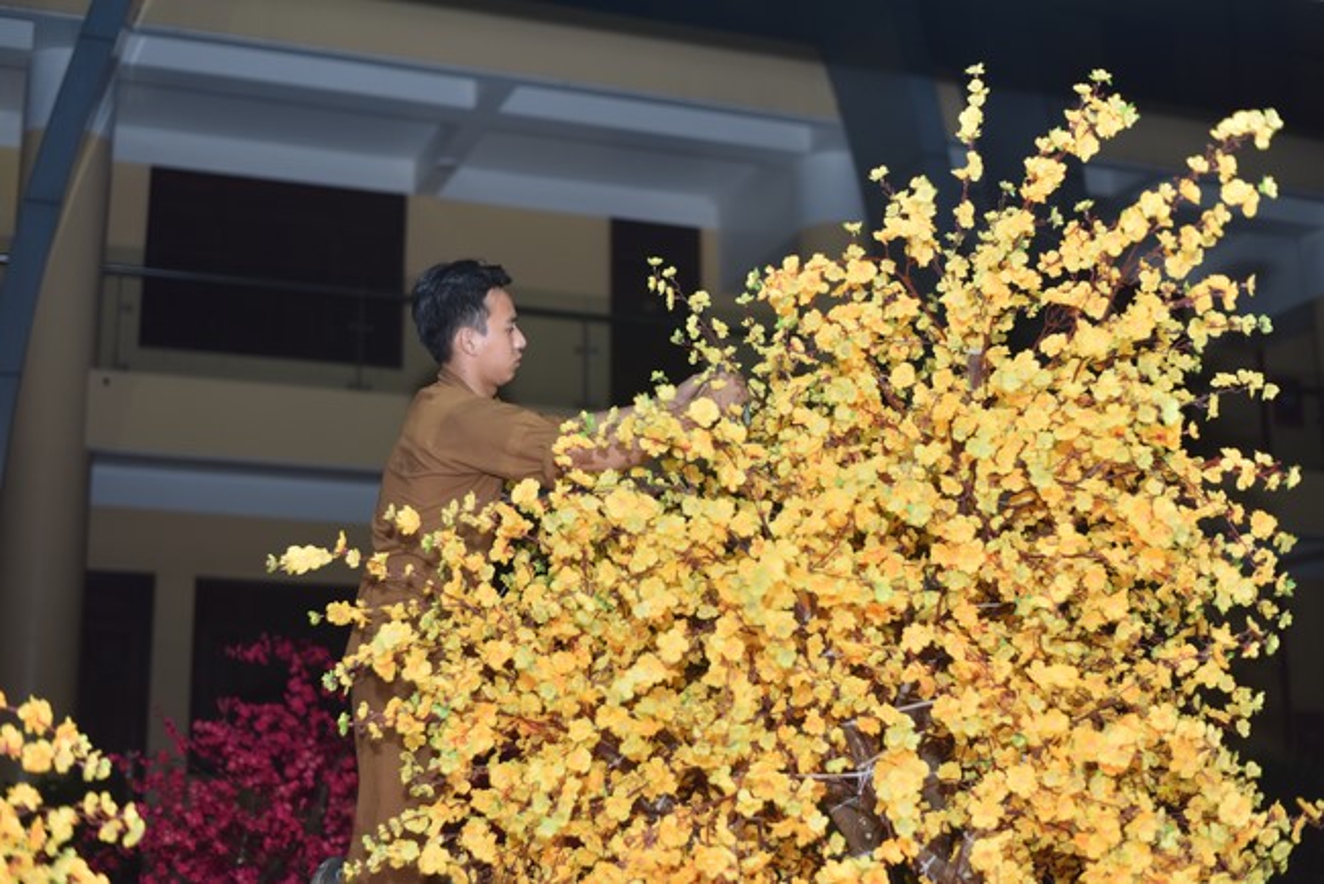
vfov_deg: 27.0
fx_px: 1840
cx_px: 662
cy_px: 442
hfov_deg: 39.6
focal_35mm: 50
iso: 250
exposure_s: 1/160
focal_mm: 50
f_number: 2.2
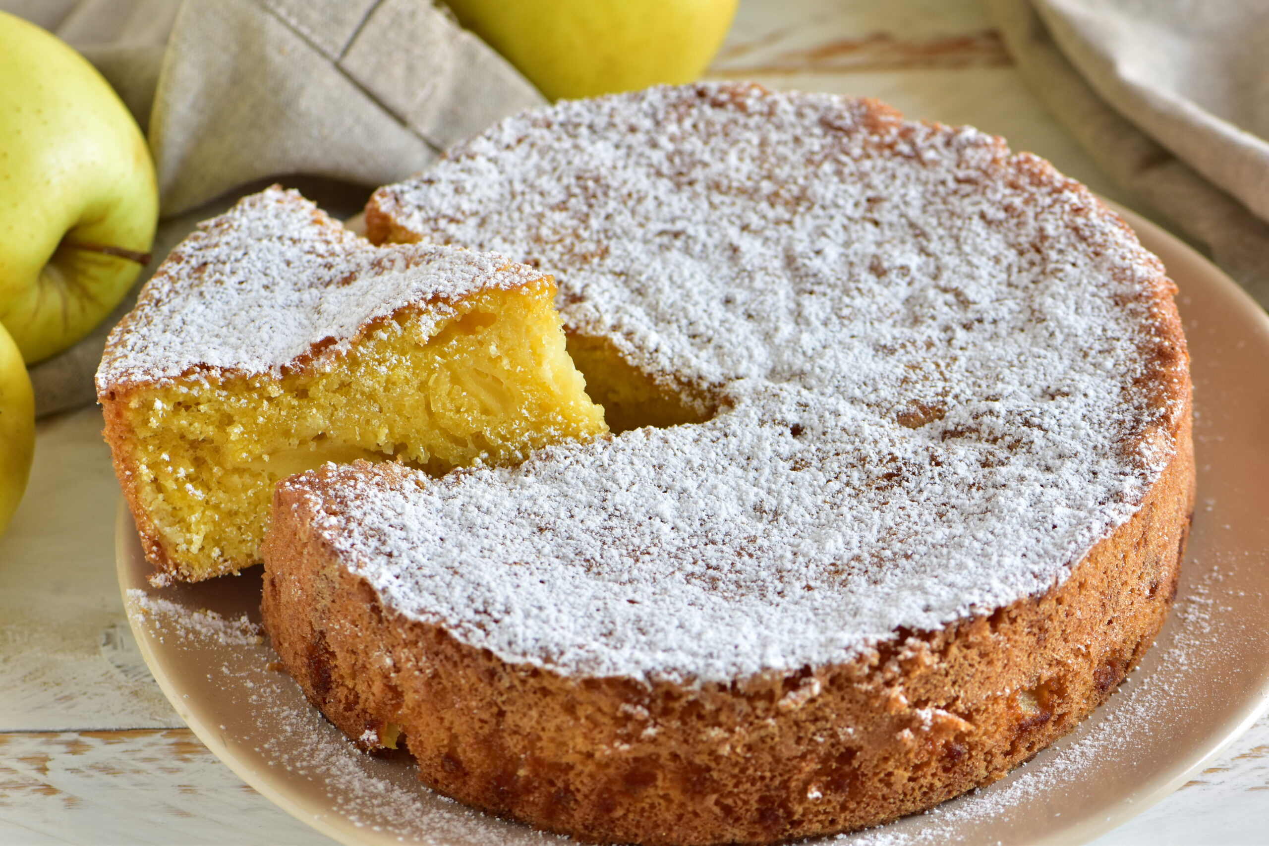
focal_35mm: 158
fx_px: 5552
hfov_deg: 13.0
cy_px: 423
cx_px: 634
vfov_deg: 8.7
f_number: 5.6
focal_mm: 105
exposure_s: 1/30
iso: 400
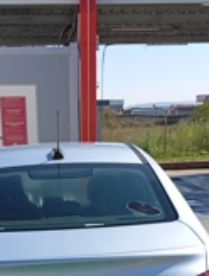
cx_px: 81
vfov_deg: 26.4
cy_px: 300
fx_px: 545
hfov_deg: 21.7
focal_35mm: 68
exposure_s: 1/543
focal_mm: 4.22
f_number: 1.8
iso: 110
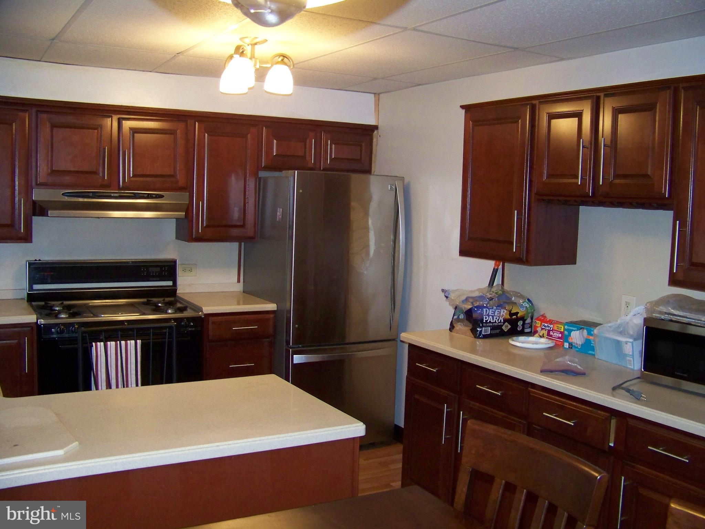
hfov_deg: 51.4
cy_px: 264
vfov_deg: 39.7
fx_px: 733
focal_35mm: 36
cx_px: 352
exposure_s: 1/30
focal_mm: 5.85
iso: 200
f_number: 2.8
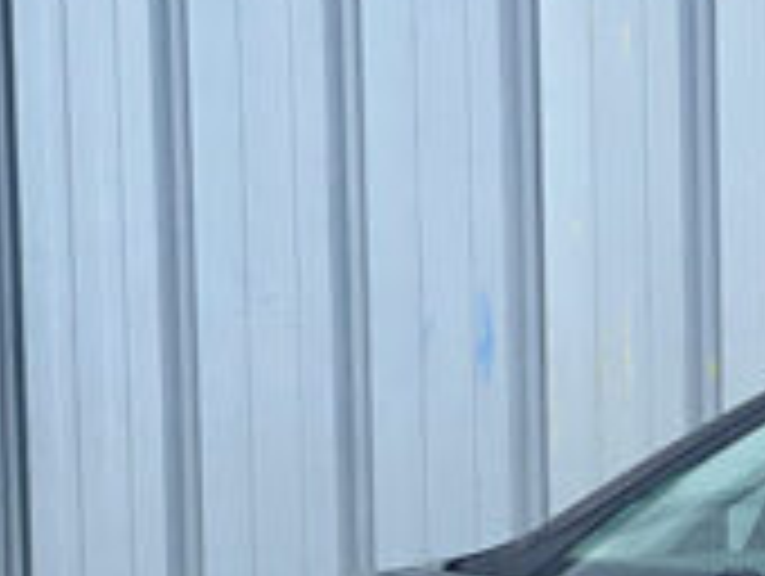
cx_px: 1350
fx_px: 5400
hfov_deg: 7.9
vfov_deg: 6.0
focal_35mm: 244
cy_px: 814
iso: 32
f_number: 2
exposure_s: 1/296
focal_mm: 6
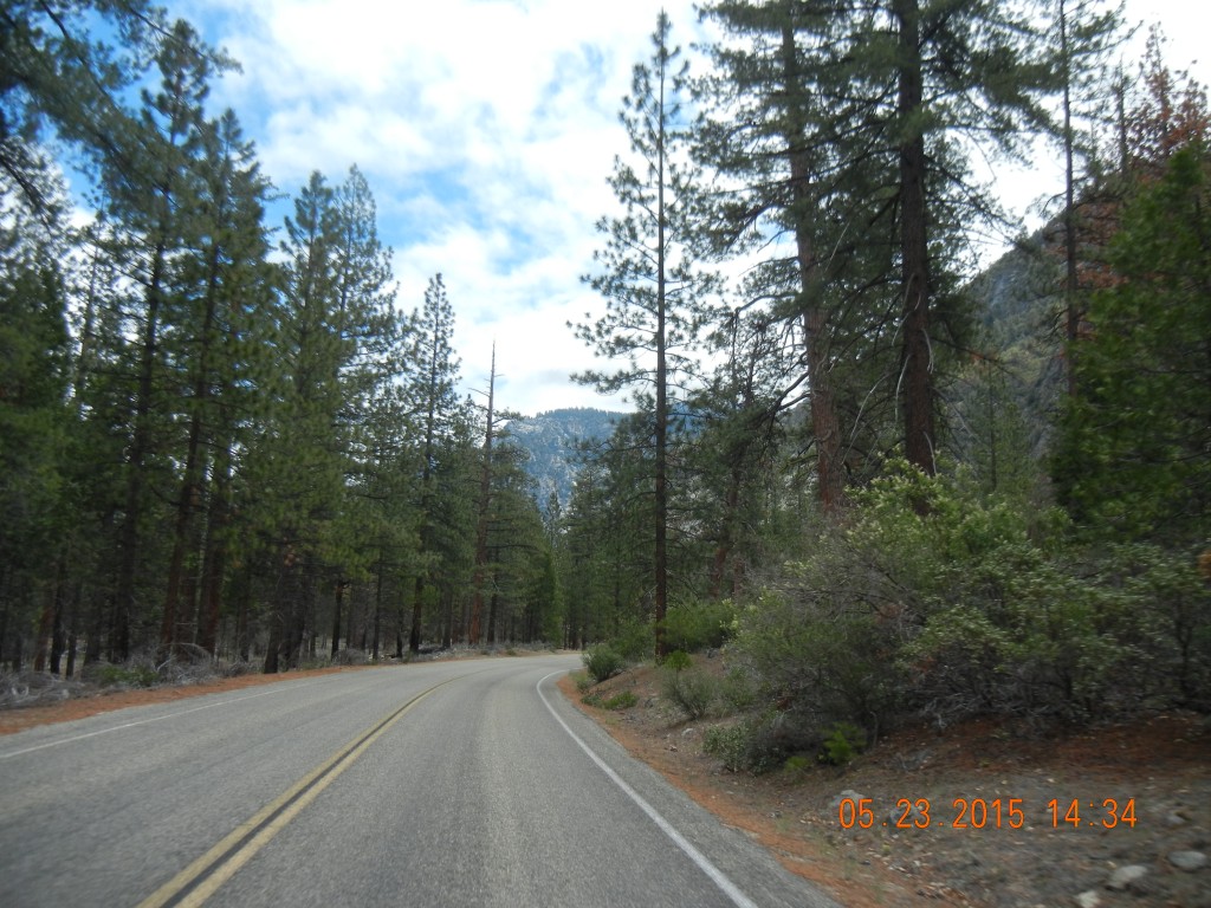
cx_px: 606
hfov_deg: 60.0
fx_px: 1050
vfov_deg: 46.8
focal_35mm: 30
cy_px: 454
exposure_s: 1/282
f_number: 7
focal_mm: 5.4
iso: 160
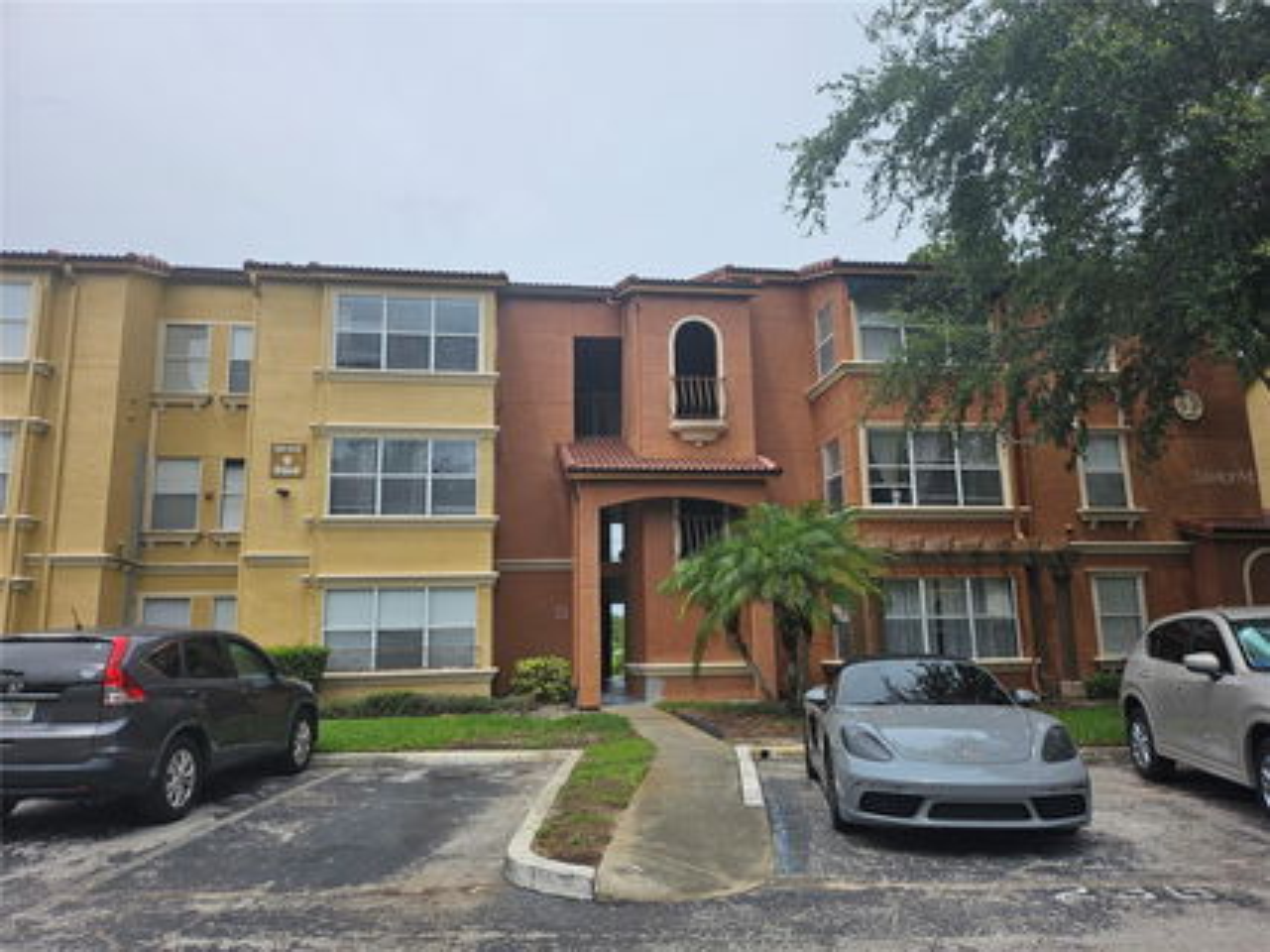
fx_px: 880
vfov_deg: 56.8
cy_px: 476
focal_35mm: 24
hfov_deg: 71.6
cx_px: 635
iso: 50
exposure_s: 1/4222
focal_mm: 5
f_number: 1.8
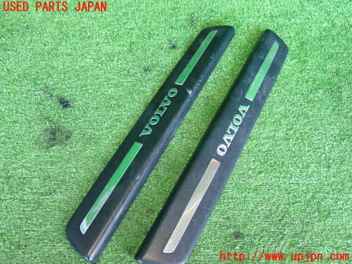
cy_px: 132
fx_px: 366
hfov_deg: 51.4
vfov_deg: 39.7
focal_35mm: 36
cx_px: 176
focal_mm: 6.37
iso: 400
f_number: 2.5
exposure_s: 1/40
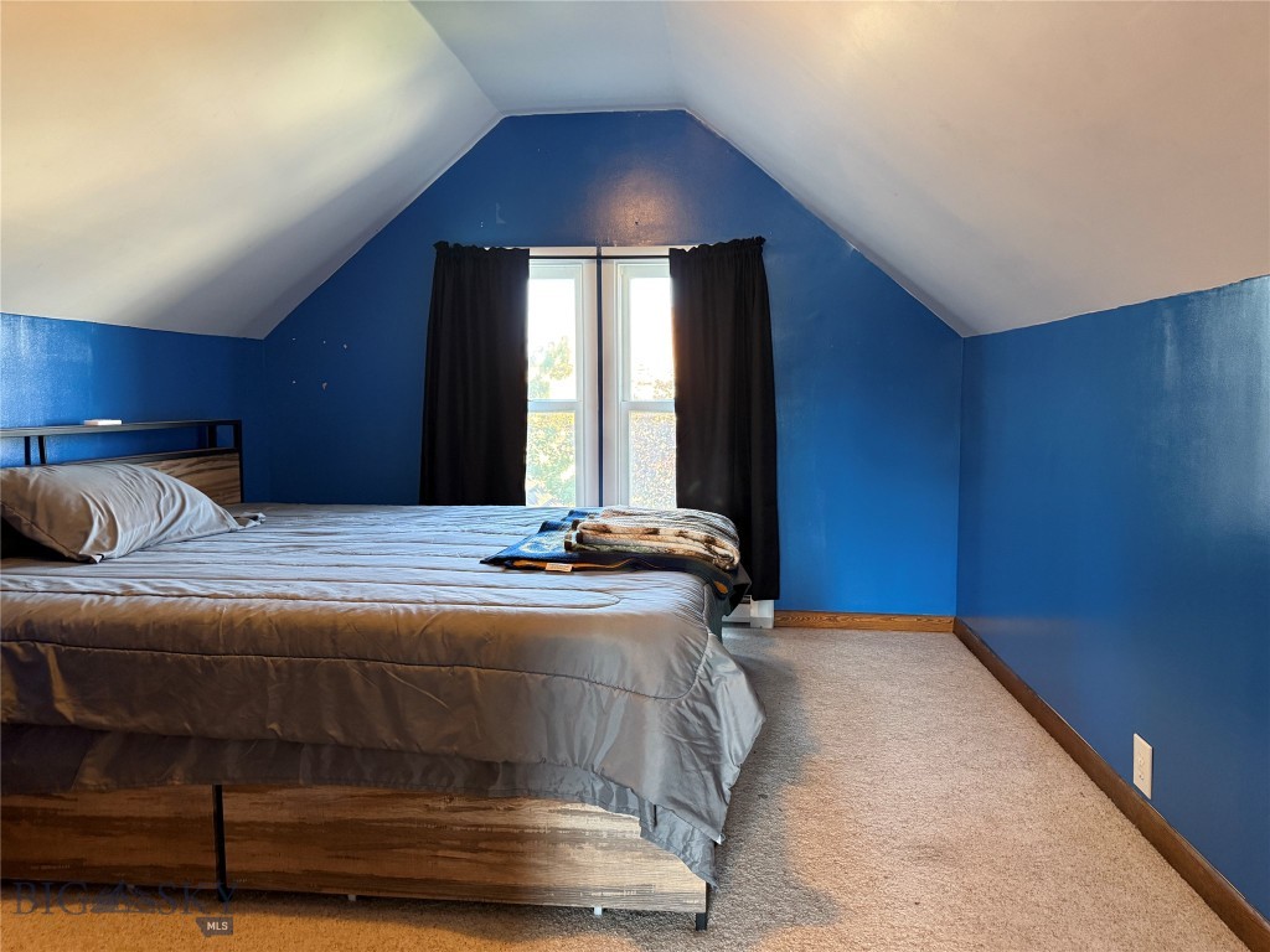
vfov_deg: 56.8
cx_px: 635
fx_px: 881
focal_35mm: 24
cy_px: 476
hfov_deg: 71.6
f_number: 1.78
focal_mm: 6.76
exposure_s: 1/60
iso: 400
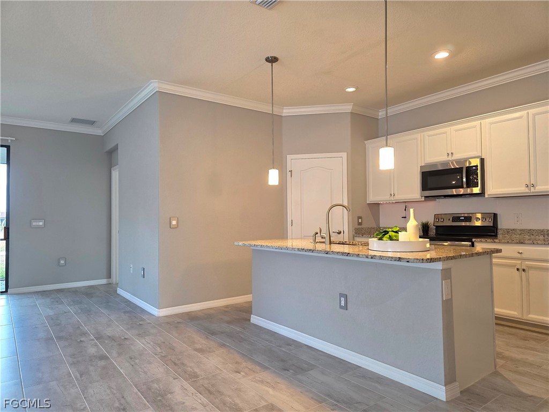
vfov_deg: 58.9
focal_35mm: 23
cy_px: 206
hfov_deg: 73.9
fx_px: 365
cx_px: 274
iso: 250
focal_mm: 6.3
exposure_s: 1/120
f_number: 1.7
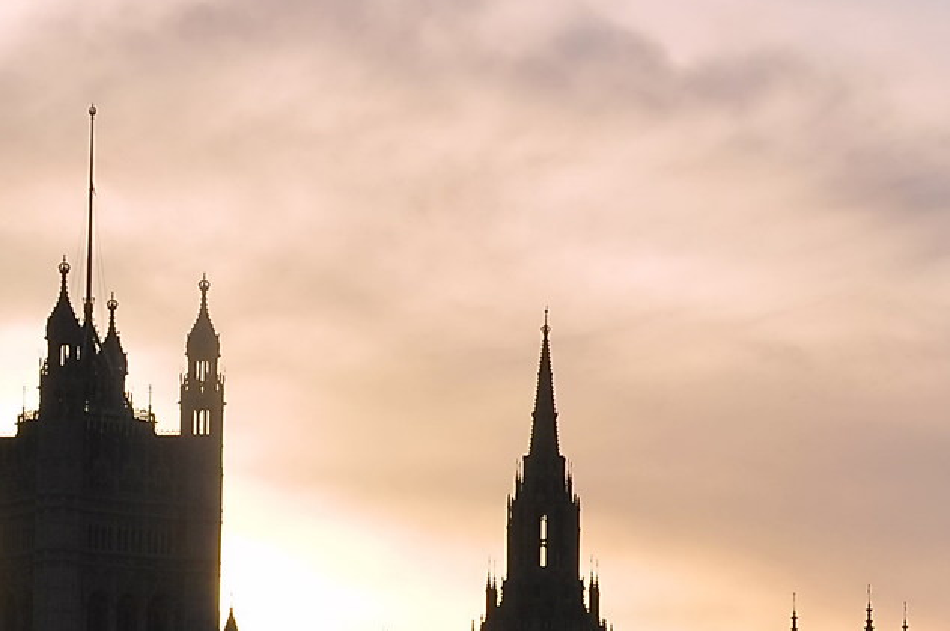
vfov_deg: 7.1
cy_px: 315
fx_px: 5113
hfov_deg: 10.6
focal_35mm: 194
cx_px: 745
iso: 200
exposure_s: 1/500
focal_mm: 34
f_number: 11
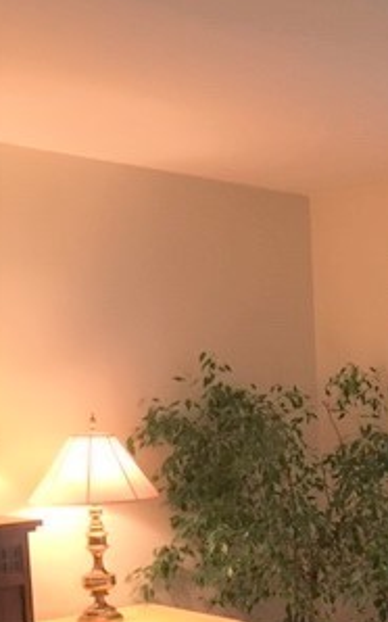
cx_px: 486
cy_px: 532
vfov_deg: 30.0
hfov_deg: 18.5
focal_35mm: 66
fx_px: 1118
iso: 125
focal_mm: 4.15
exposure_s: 1/30
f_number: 2.2
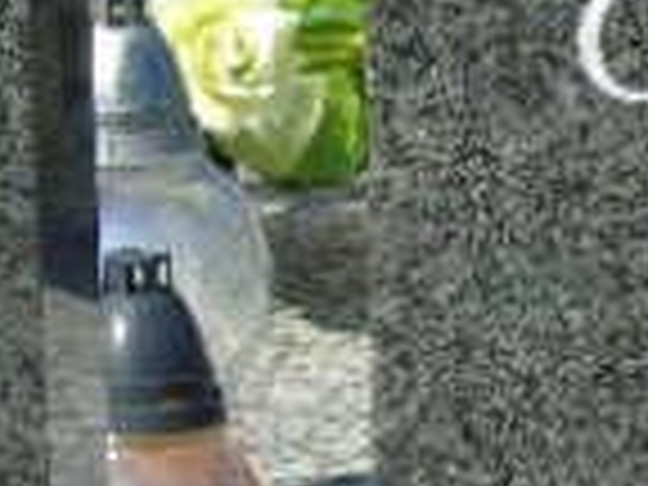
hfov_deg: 3.6
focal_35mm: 552
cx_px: 1174
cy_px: 531
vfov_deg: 2.7
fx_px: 10333
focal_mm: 22
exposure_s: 1/400
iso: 80
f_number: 4.6
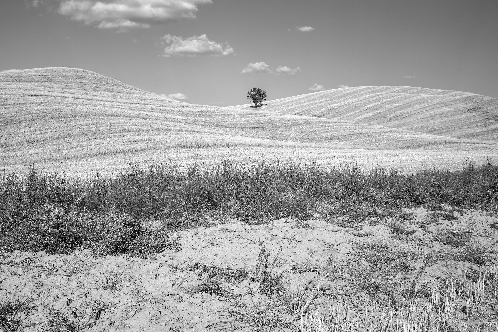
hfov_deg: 47.3
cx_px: 216
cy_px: 142
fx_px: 567
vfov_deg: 32.6
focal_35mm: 41
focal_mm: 35
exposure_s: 1/125
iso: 100
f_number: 16
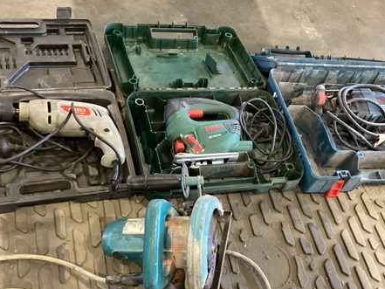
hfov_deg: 42.0
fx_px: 501
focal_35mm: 45
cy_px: 175
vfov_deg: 32.1
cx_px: 212
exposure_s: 1/33
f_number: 2.4
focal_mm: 3.3
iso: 400
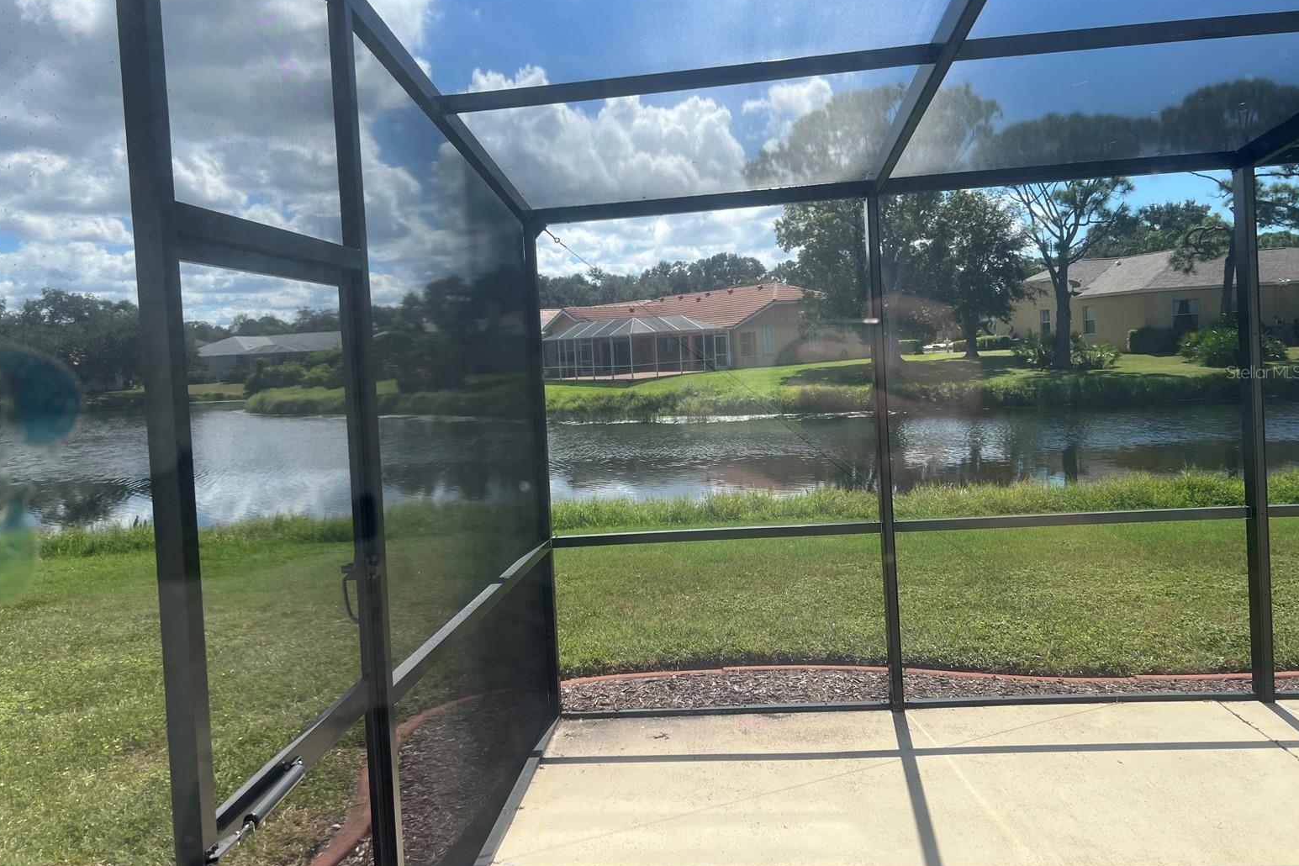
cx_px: 633
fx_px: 1010
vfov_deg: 46.3
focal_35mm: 28
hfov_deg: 65.5
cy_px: 372
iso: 50
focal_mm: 5.7
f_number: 1.5
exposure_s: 1/2762
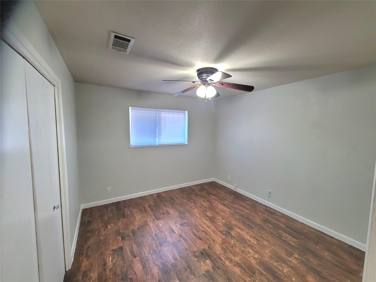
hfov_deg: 106.2
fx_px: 141
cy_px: 141
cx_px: 188
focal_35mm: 13
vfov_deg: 89.9
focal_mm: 2.2
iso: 320
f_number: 2.2
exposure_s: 1/40
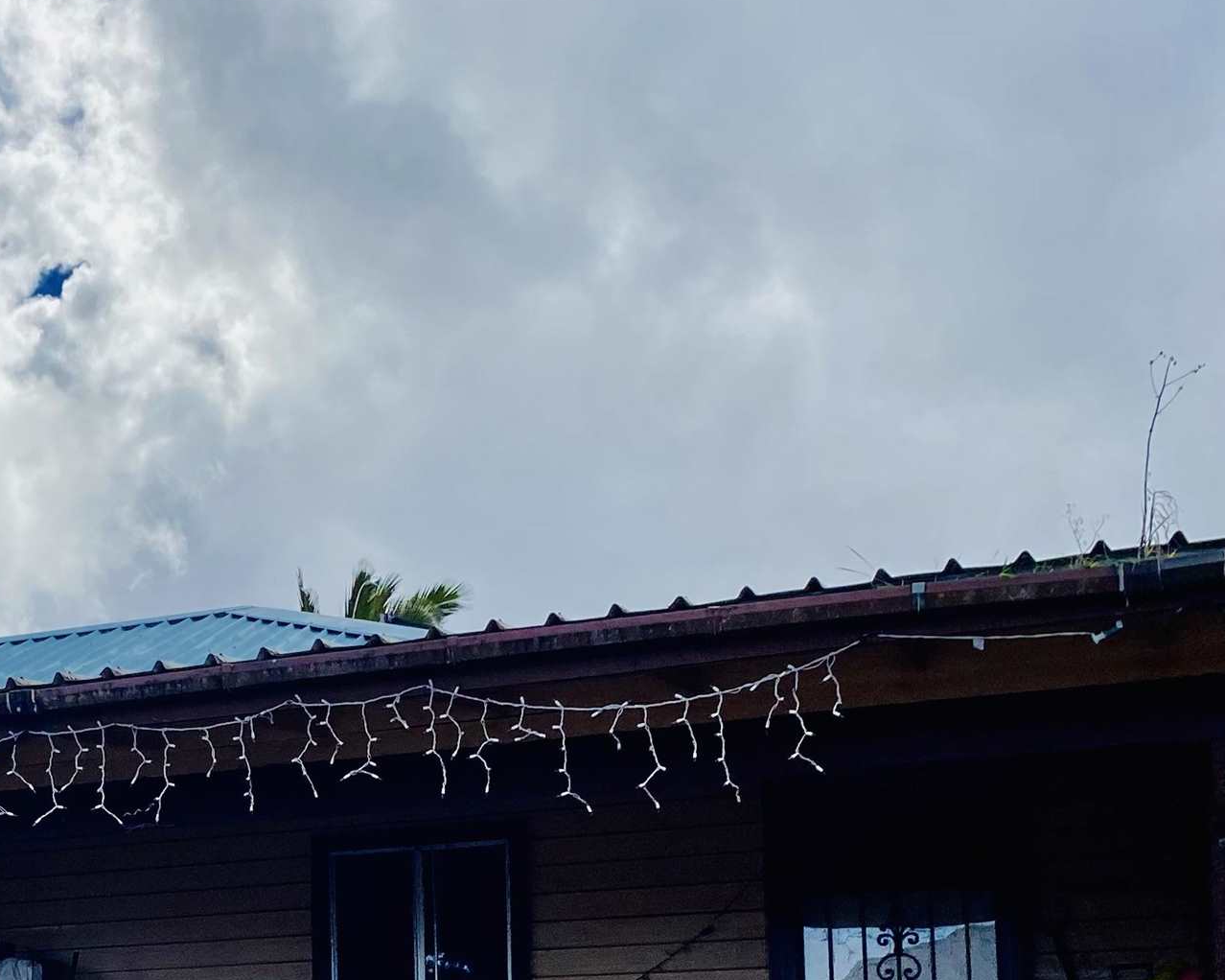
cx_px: 36
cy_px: 1060
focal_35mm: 61
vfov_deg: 23.5
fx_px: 2211
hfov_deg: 29.2
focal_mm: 4.25
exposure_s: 1/3731
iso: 32
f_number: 1.8
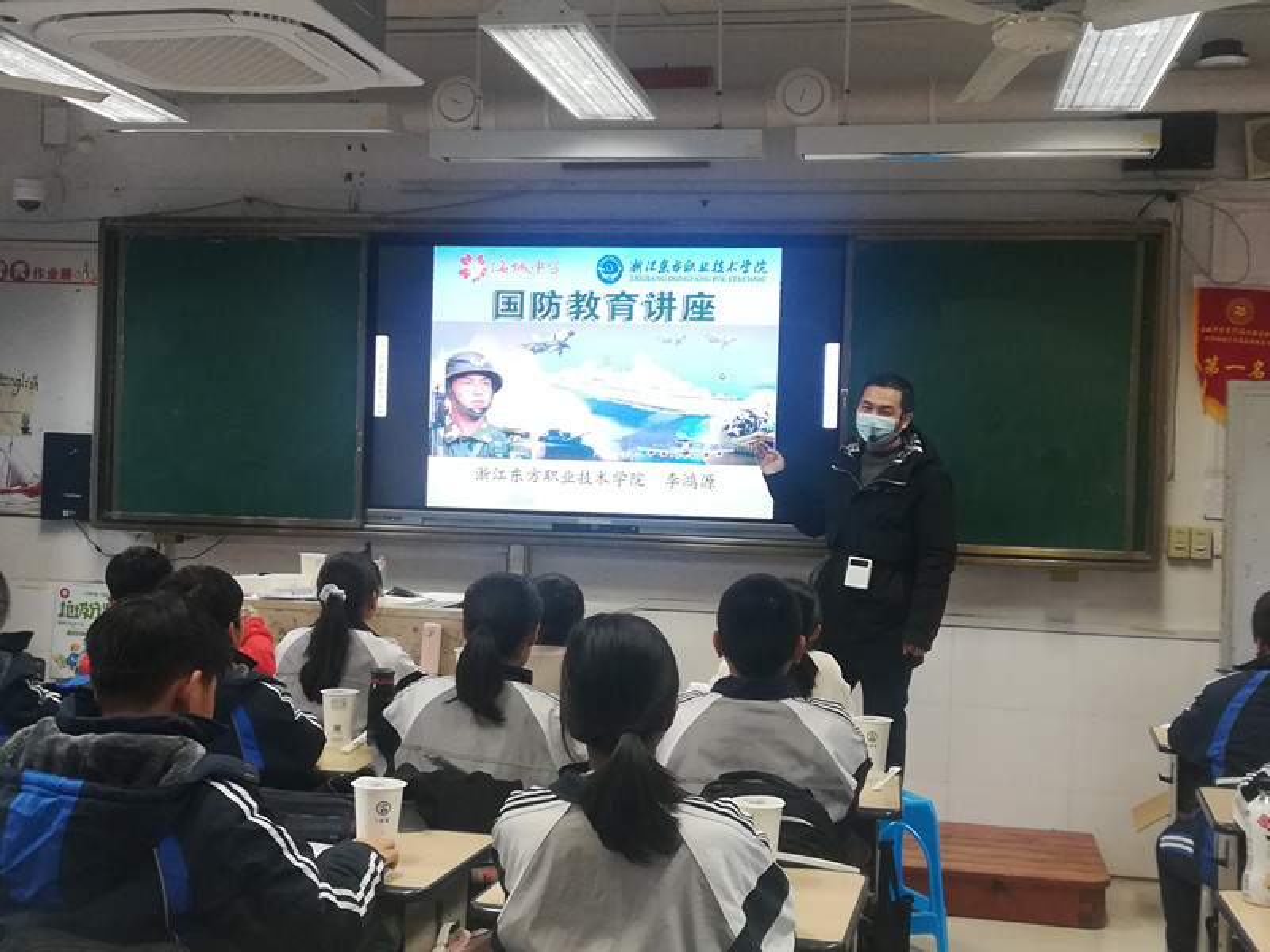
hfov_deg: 43.9
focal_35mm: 43
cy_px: 476
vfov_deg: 33.6
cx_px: 635
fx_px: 1578
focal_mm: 3.83
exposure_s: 1/30
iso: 160
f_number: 2.2
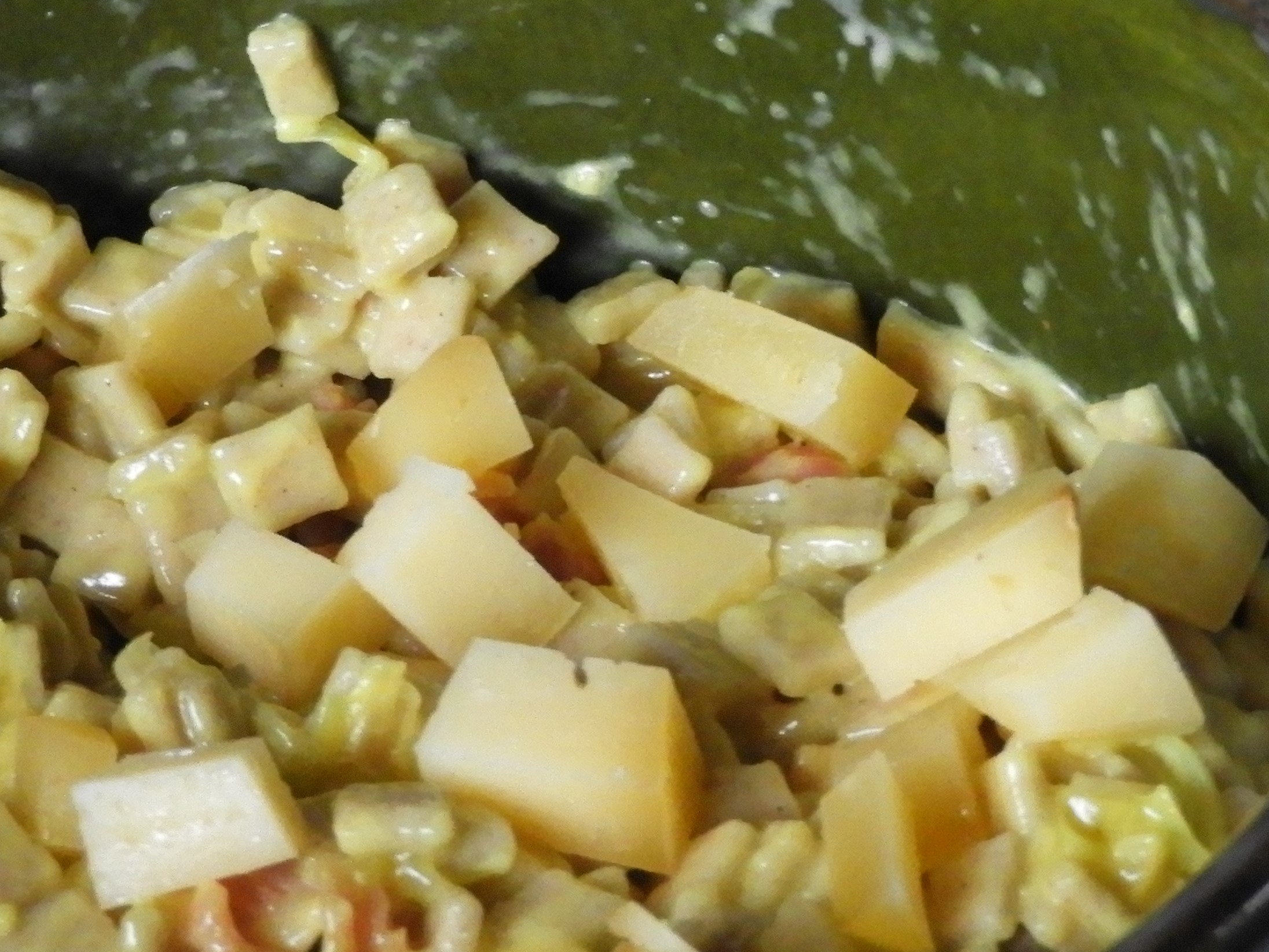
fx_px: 9971
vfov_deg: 5.5
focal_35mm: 272
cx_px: 556
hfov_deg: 7.3
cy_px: 282
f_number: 5
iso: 800
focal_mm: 20.6
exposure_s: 1/8
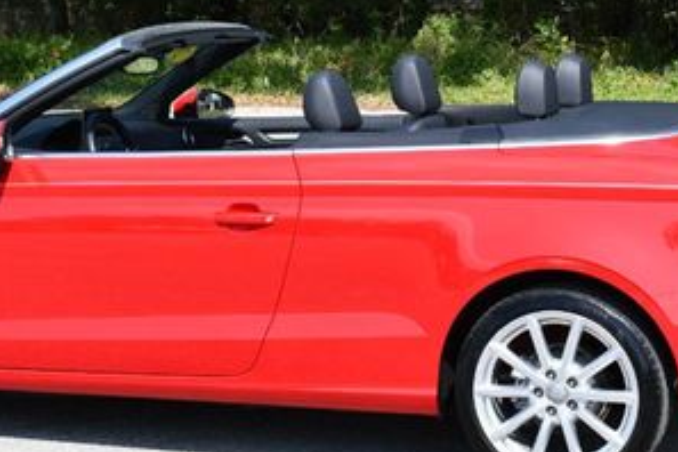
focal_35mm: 112
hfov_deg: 18.2
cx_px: 269
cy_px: 78
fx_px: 2109
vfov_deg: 12.2
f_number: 8
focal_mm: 35
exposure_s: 1/250
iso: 125
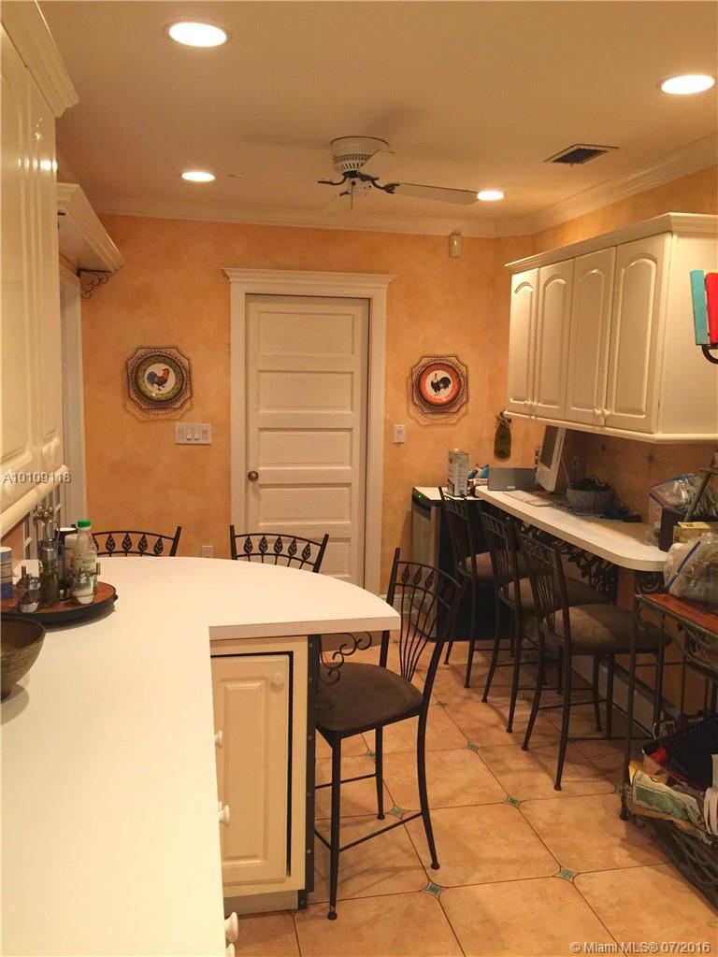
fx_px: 802
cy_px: 478
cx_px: 359
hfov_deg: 48.2
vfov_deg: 61.7
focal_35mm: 29
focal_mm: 4.15
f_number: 2.2
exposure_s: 1/15
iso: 125
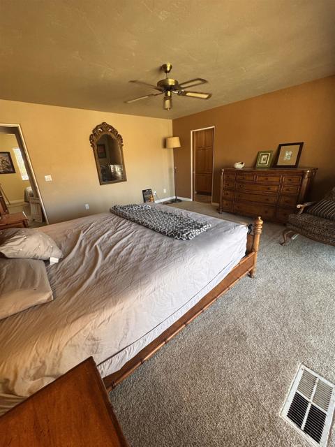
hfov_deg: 85.7
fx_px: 181
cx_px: 168
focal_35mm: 14
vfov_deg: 102.1
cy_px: 224
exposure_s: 1/120
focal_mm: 2.22
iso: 200
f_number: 2.2
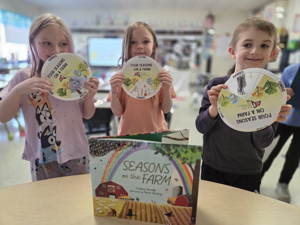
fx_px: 199
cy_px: 112
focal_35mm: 23
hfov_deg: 73.9
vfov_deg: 58.9
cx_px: 150
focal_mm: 5.4
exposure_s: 1/60
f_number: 1.8
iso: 320
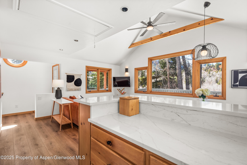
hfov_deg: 93.3
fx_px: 117
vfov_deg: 70.5
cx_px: 124
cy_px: 82
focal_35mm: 17
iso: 400
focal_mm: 17
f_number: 7.1
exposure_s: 1/100
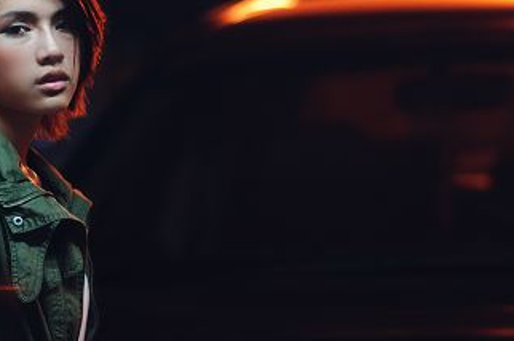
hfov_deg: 7.8
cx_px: 279
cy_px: 135
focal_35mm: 264
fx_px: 3765
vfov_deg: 5.2
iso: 1250
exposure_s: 1/250
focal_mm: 85
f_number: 1.8
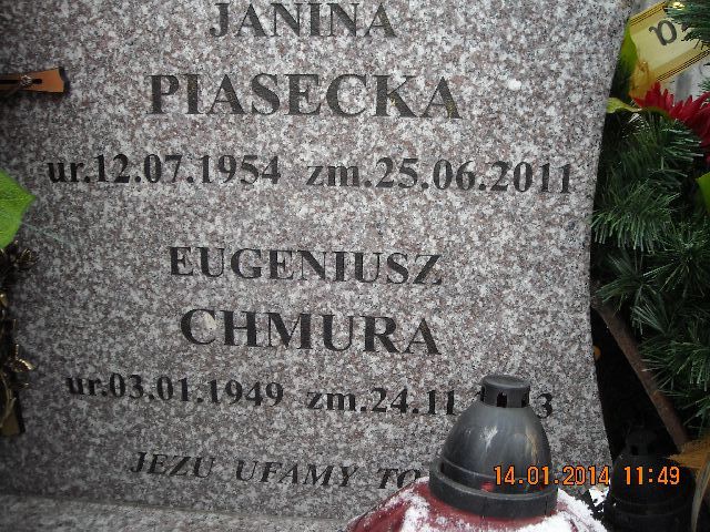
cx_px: 355
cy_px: 266
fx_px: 718
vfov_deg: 40.7
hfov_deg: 52.6
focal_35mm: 35
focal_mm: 5.7
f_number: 2.8
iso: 168
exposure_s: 1/250
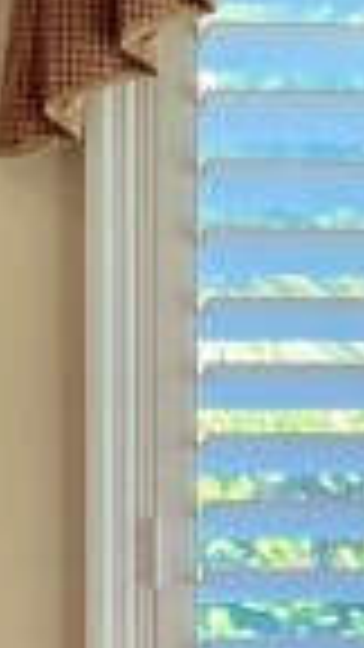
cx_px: 157
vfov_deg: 9.9
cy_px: 662
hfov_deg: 5.6
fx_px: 3723
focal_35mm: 217
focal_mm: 3.99
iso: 64
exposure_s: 1/60
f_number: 1.8
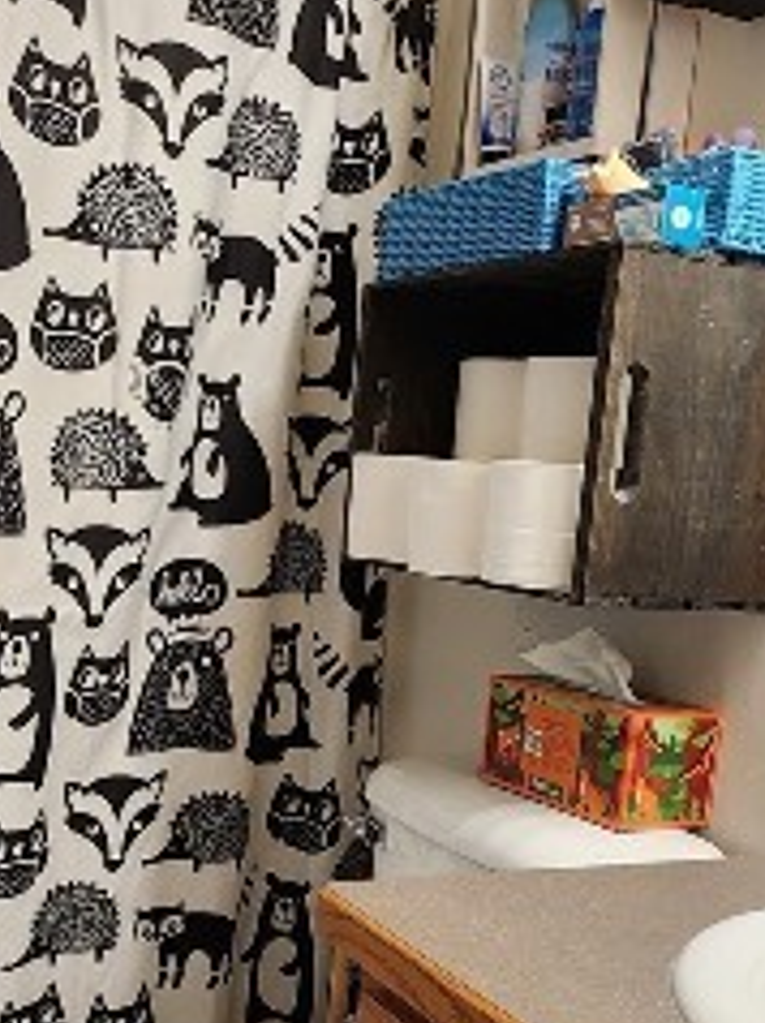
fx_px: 1240
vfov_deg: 44.4
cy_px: 649
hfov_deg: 33.9
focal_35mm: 42
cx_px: 232
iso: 125
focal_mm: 2.2
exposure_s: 1/60
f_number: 2.2
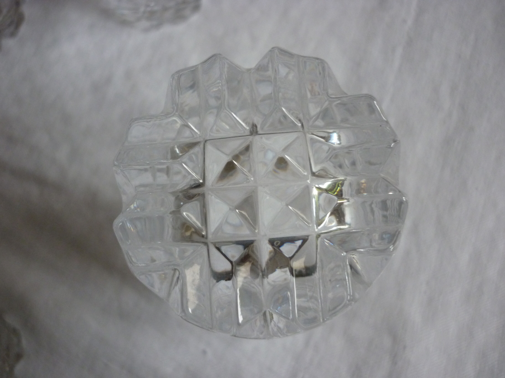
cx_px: 252
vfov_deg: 42.9
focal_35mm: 33
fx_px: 481
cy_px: 189
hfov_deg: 55.4
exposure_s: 1/30
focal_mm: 5.5
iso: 250
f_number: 2.8
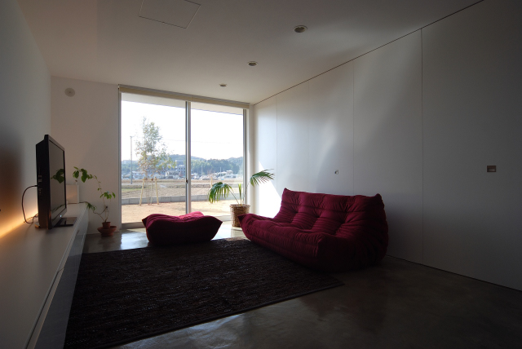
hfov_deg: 89.9
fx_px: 261
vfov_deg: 67.5
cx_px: 261
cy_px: 174
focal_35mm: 18
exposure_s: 1/160
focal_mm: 12
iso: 100
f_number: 6.3
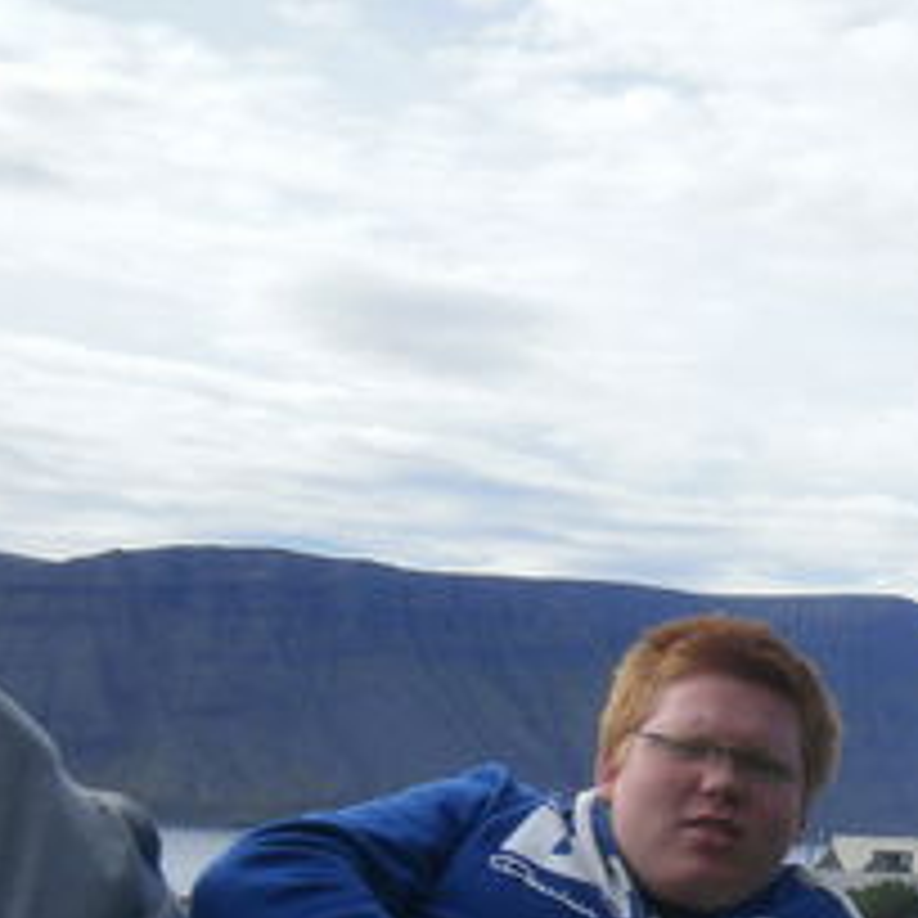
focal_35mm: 96
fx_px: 2880
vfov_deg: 17.7
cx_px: 1184
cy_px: 896
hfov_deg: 17.1
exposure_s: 1/160
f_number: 9.3
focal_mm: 6.51
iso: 100
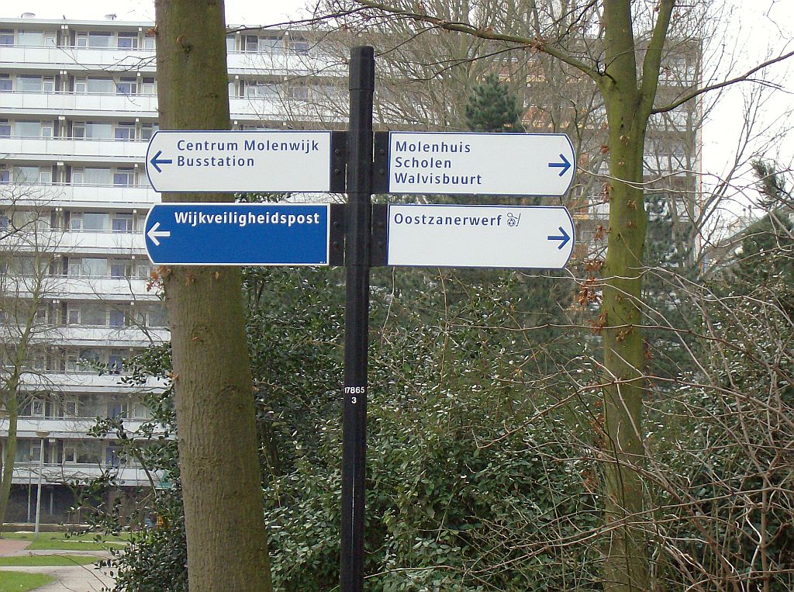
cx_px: 397
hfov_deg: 18.3
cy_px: 296
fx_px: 2471
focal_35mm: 108
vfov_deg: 13.7
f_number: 4.8
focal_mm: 18
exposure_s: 1/125
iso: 200
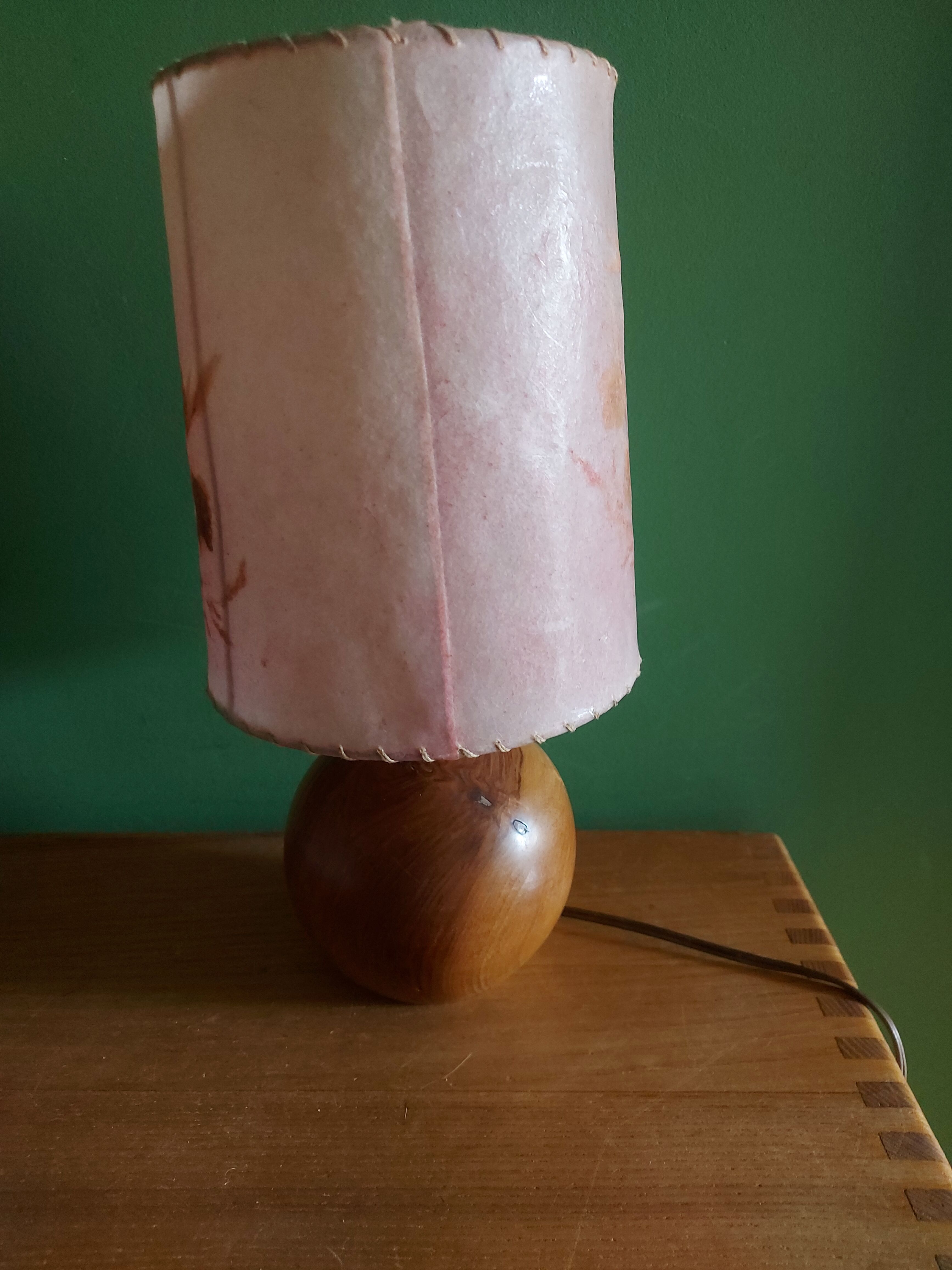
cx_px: 476
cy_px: 635
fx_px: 880
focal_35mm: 24
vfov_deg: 71.6
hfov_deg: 56.8
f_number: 1.8
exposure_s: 1/33
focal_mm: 5.23
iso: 250
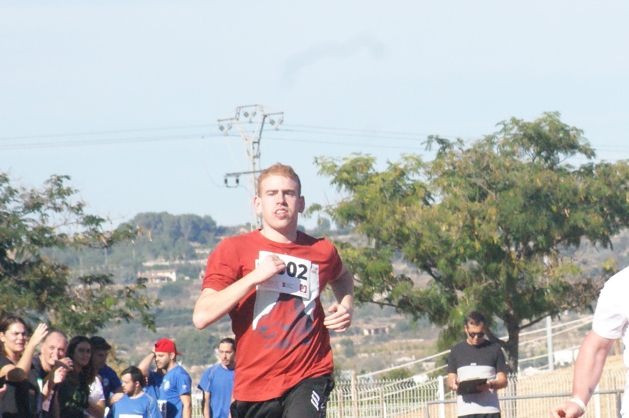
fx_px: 7278
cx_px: 628
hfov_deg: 4.9
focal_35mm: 417
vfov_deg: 3.3
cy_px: 325
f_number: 11
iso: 1600
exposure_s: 1/1250
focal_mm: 130
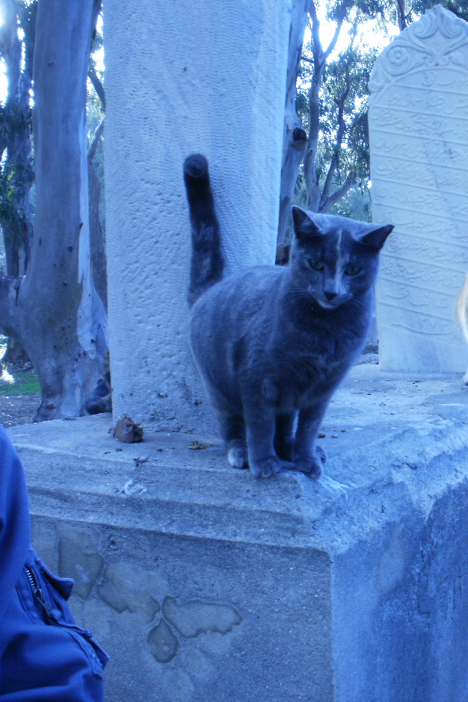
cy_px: 344
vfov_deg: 38.9
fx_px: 995
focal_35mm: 51
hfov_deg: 25.8
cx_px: 407
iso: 100
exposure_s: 1/60
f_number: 3.5
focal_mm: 6.3
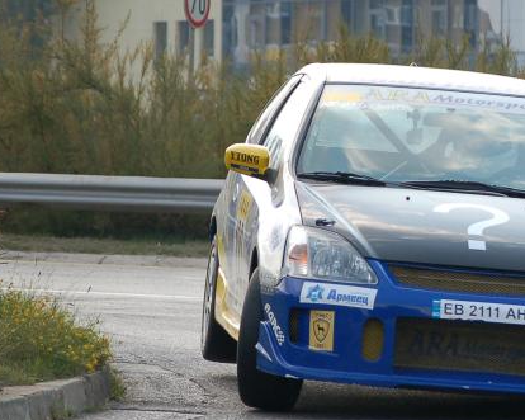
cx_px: 408
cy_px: 248
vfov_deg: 4.4
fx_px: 5406
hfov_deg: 5.6
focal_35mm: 348
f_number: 4.5
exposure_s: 1/1000
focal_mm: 100
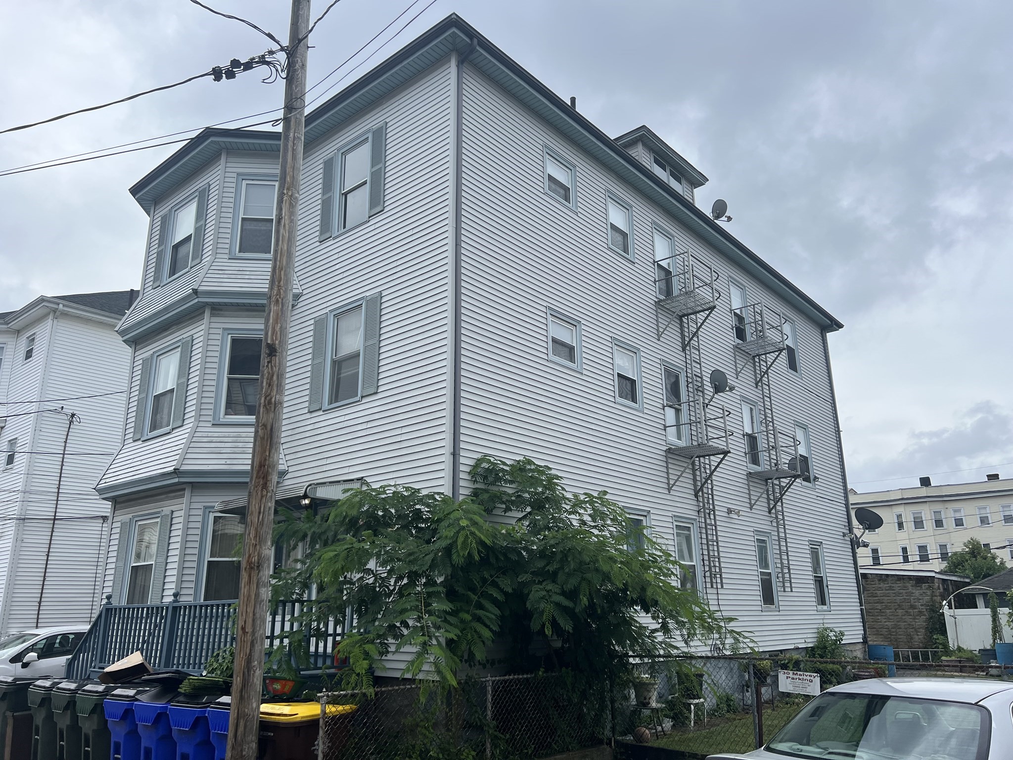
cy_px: 380
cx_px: 506
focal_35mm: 26
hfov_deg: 67.3
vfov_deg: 53.1
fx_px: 761
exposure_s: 1/5319
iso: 50
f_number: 1.5
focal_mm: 5.7
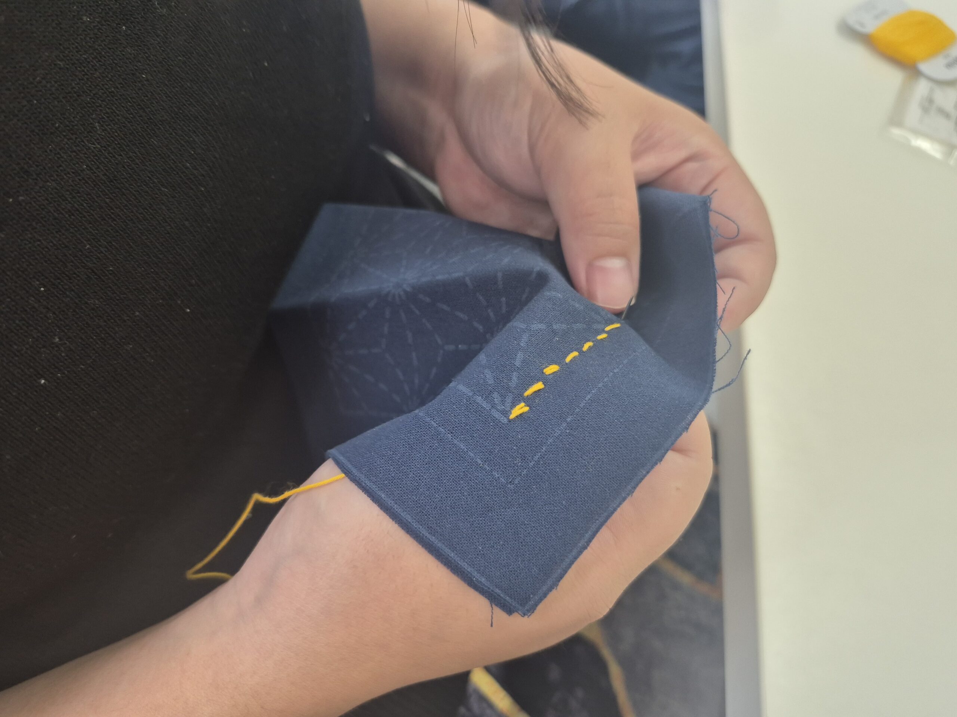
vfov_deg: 58.9
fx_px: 636
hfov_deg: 73.9
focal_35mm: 23
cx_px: 478
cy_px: 358
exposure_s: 1/120
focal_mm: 5.4
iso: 160
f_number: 1.8
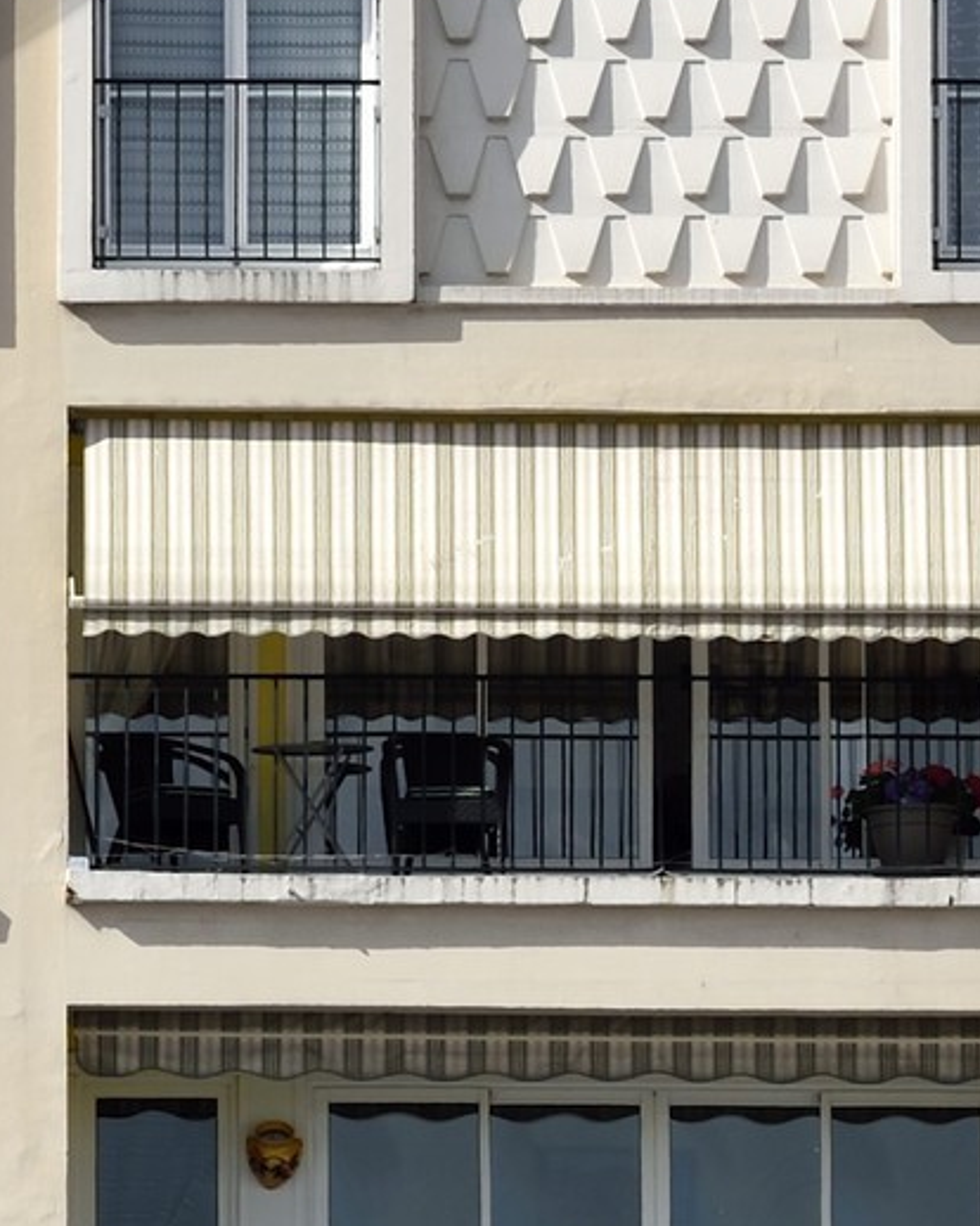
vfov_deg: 2.2
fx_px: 31561
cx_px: -559
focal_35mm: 870
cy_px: -905
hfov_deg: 1.8
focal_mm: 200
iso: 200
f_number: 13
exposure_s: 1/320
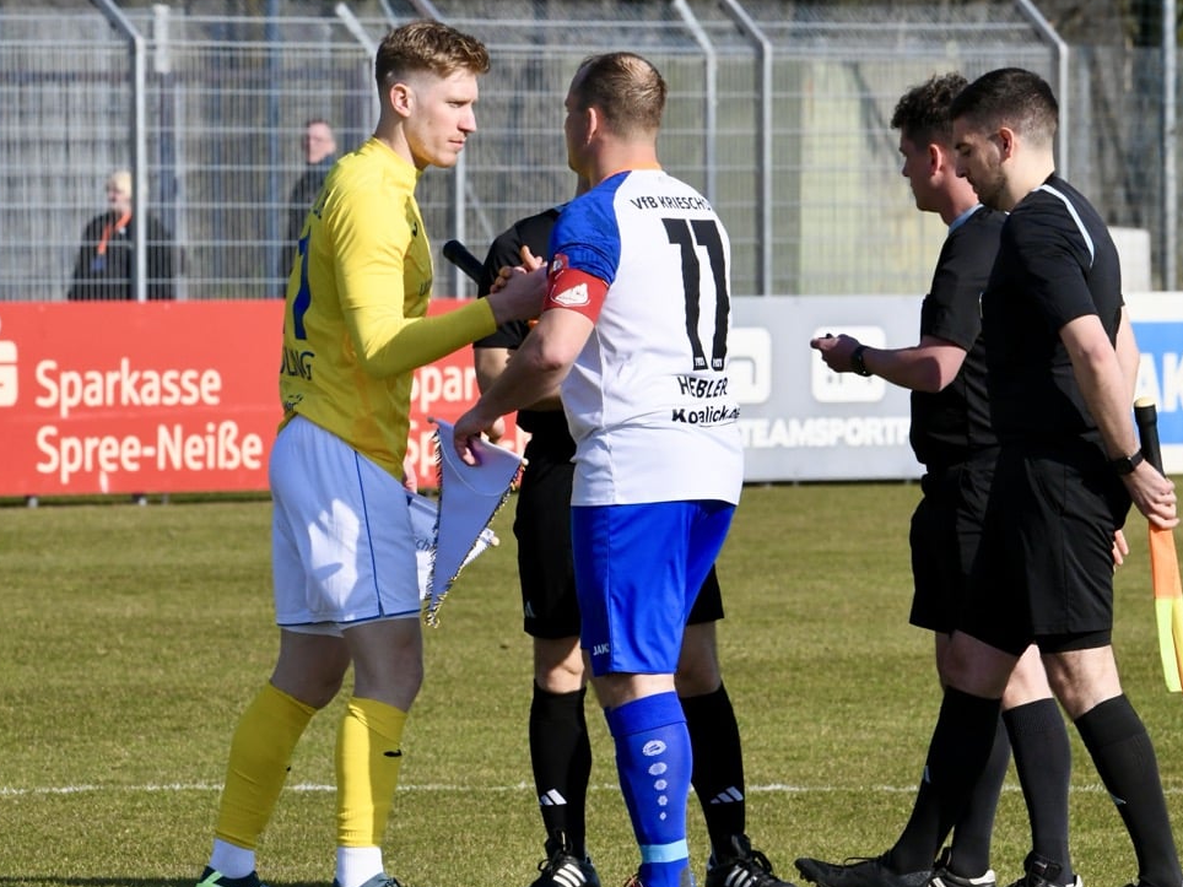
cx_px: 750
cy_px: 464
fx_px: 14832
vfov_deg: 3.4
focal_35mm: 434
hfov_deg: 4.6
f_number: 16
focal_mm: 340
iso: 2500
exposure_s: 1/1600
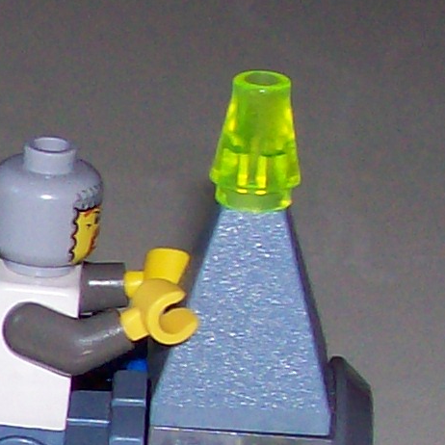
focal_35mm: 245
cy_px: 442
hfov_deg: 6.5
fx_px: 3563
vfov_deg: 7.1
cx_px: -866
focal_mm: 7.6
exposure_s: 1/73.1
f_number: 3
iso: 80
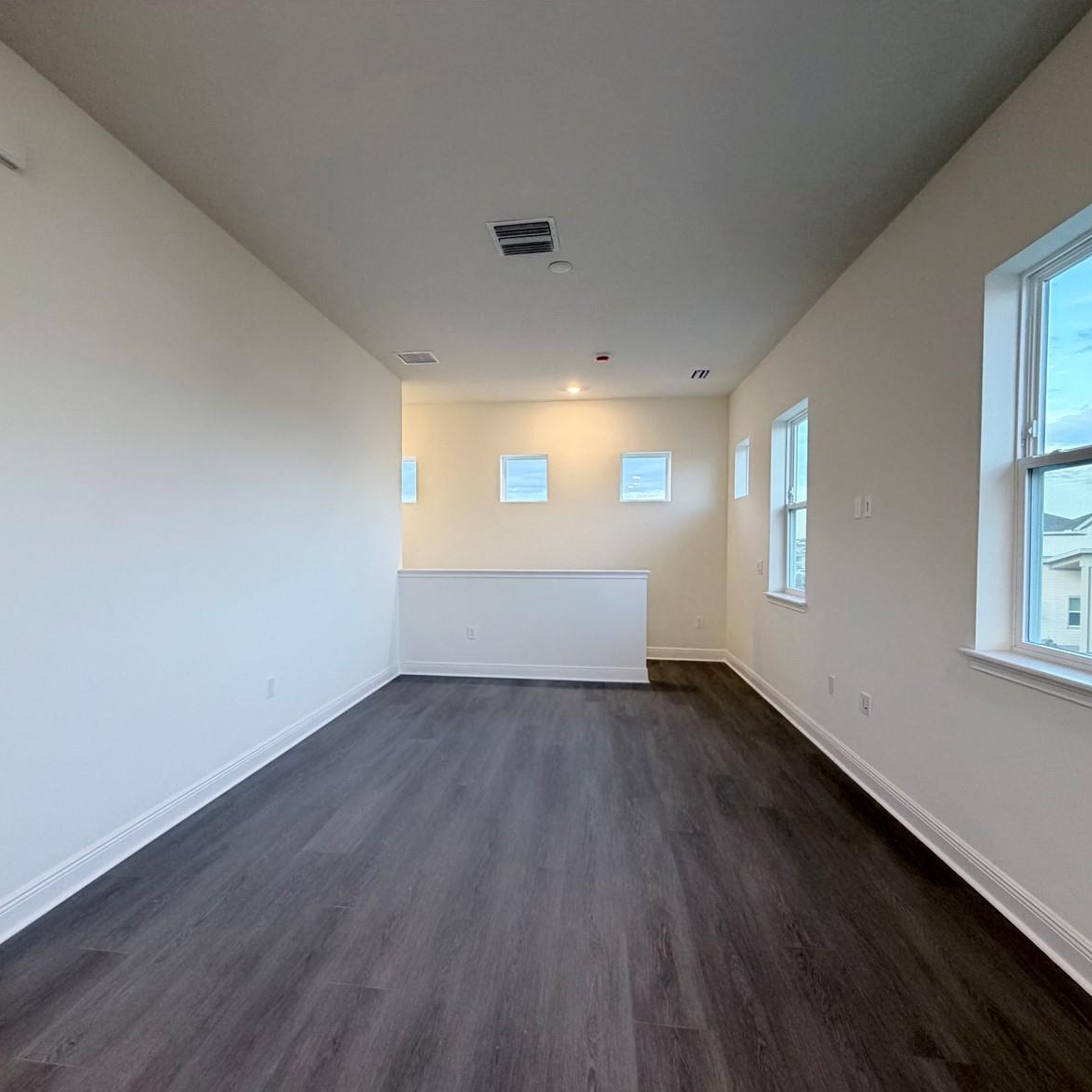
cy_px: 560
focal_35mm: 17
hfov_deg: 83.9
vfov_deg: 84.0
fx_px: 607
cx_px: 516
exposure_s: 1/60
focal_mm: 2.22
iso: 200
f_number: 2.2
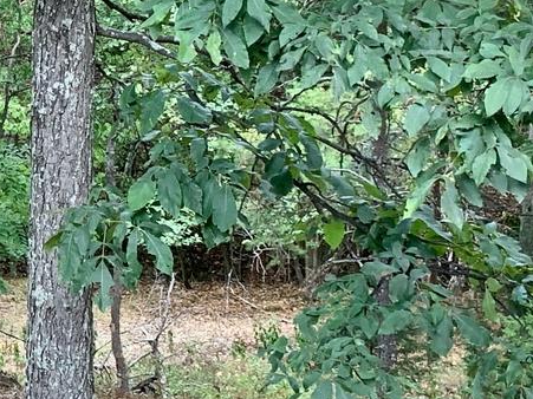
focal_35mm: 118
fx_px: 1816
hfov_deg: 14.9
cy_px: 17
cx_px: -378
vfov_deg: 12.4
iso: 64
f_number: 1.8
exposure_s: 1/121
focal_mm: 4.25
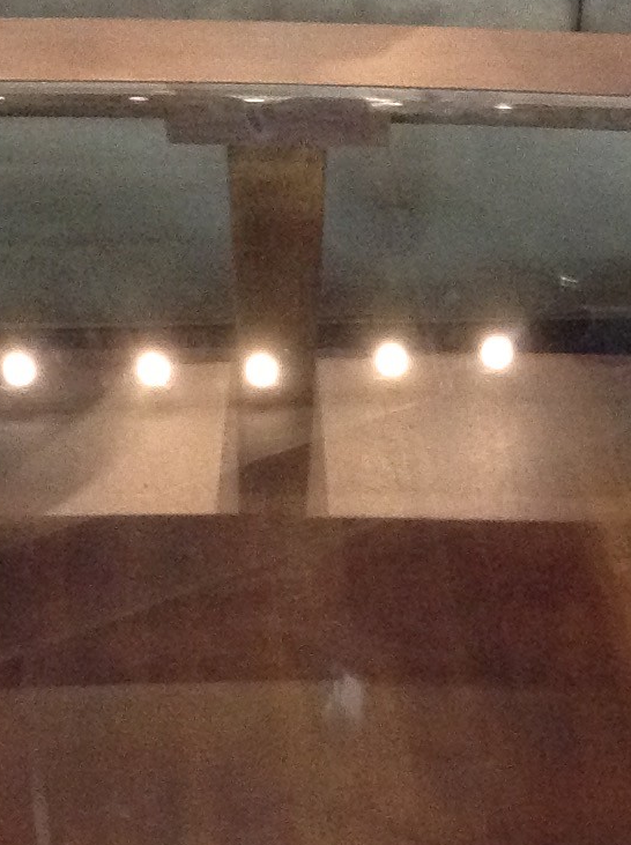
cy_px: 1065
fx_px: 2851
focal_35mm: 117
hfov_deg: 12.6
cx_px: 530
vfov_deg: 16.1
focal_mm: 3.3
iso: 250
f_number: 2.4
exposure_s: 1/15
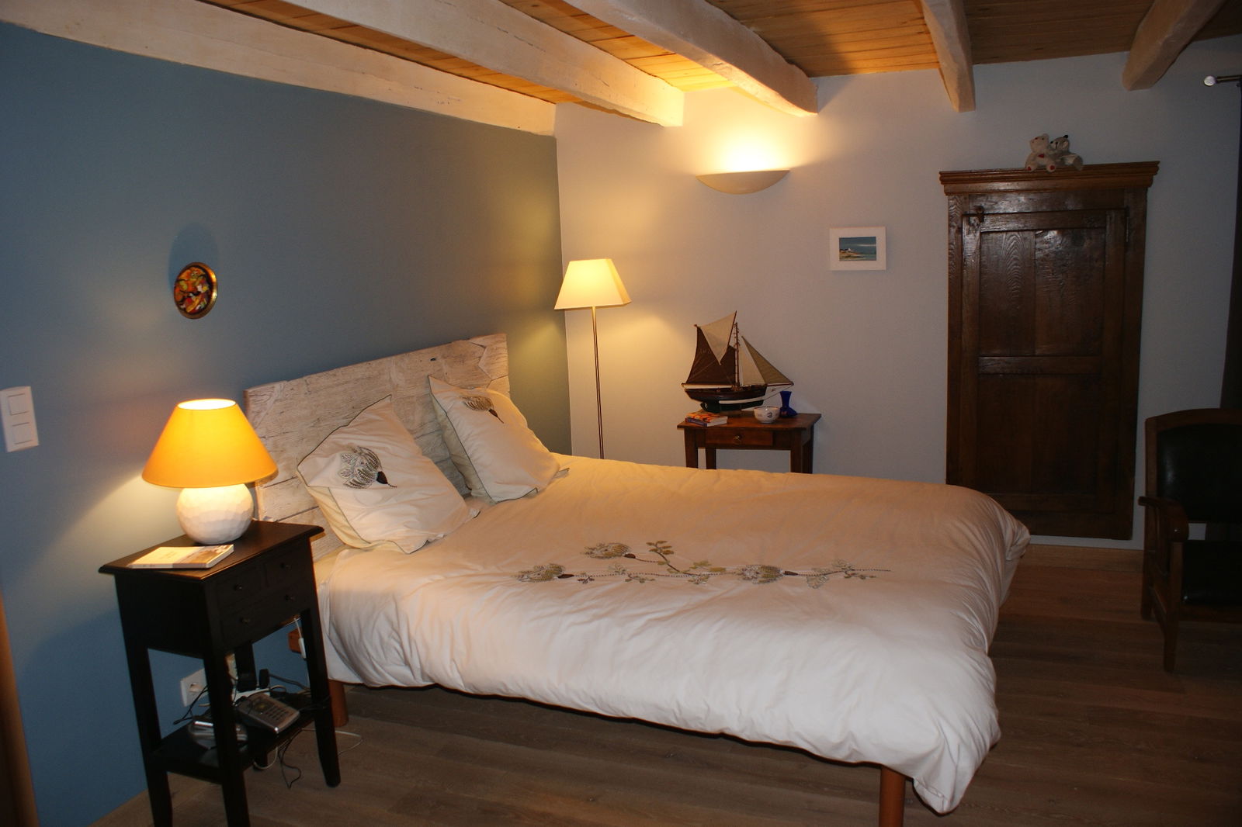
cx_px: 621
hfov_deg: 67.4
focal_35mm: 27
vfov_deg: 47.9
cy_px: 414
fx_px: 931
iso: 200
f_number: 3.5
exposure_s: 1/40
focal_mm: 18
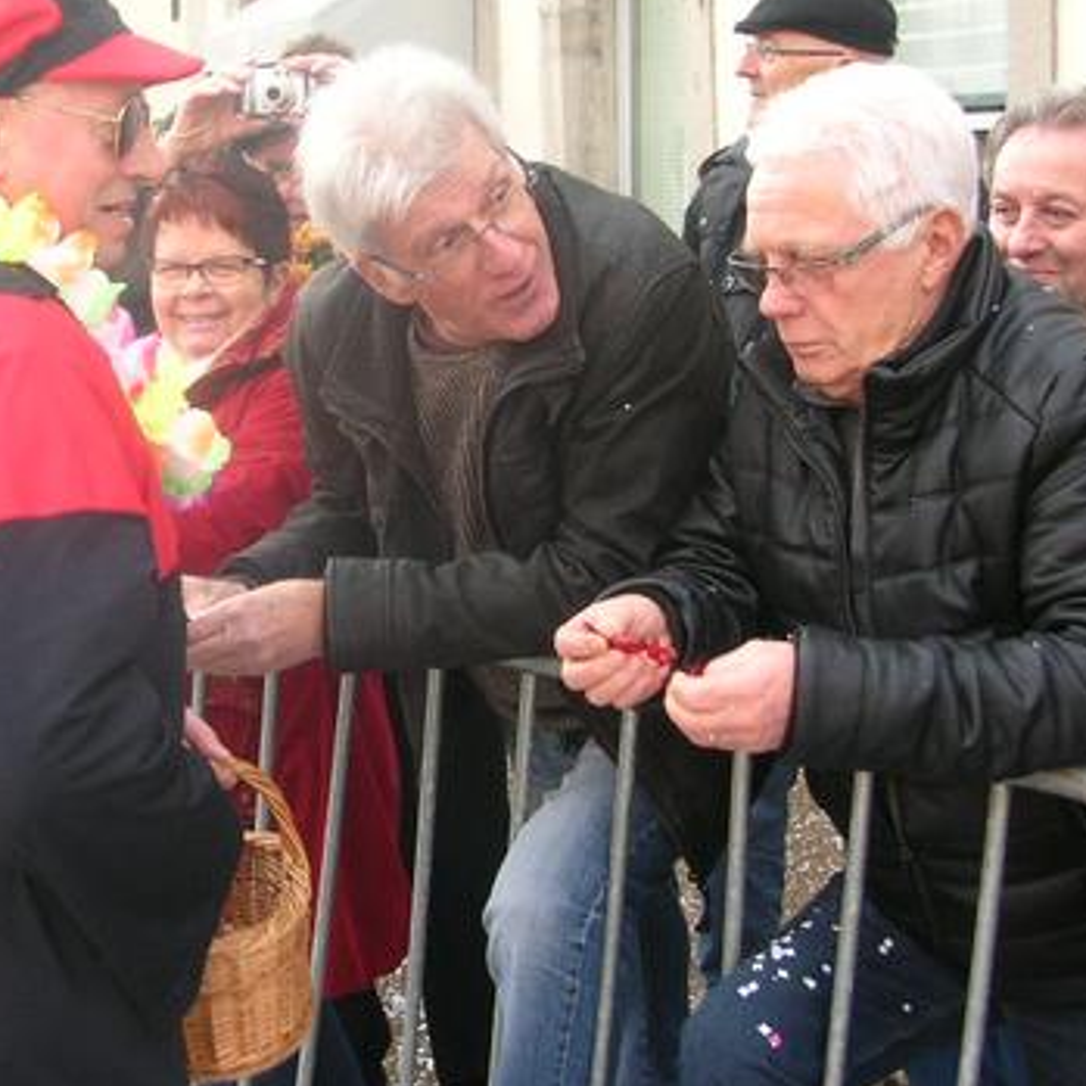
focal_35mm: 60
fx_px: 2130
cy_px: 420
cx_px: 311
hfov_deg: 28.3
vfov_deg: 28.5
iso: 50
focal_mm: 6.2
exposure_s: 1/75.5
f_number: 2.9
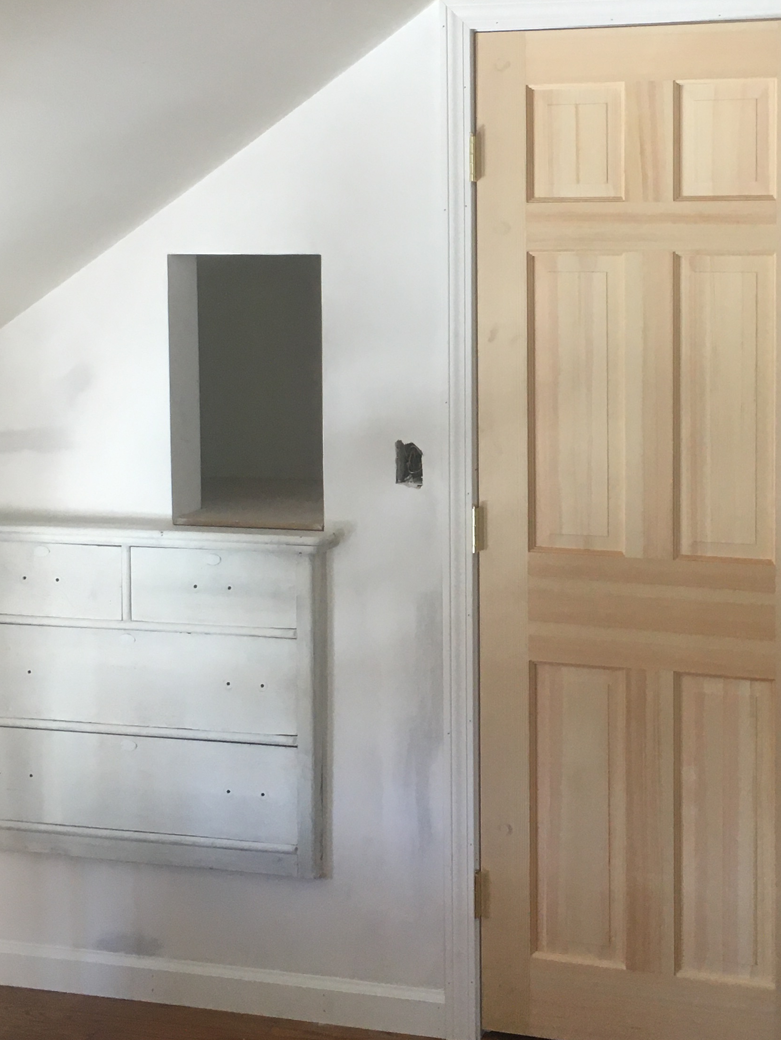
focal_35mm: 53
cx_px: 591
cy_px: 336
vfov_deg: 35.8
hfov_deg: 27.1
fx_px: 1594
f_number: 2.2
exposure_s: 1/30
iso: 64
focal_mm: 4.15
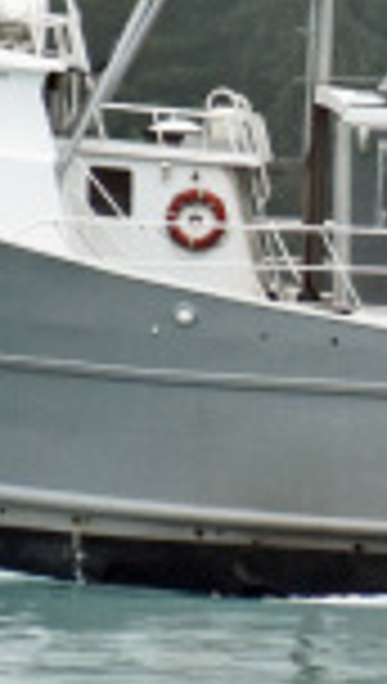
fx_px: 29255
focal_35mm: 1611
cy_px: 254
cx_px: 936
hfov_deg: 0.8
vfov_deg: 1.3
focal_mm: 195
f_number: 13
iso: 800
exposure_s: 1/640
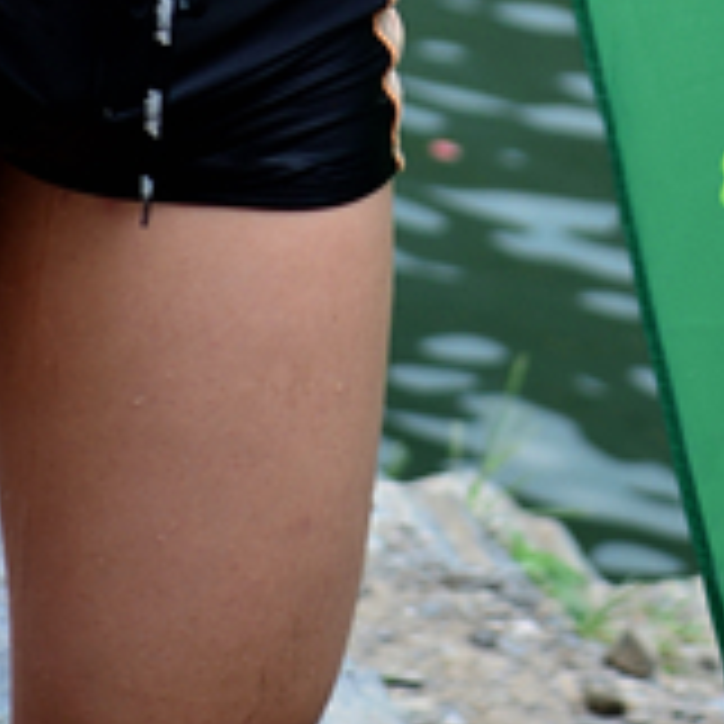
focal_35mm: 349
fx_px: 8261
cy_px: -1016
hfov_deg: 5.0
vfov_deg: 4.9
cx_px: 895
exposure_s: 1/125
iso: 100
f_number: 4.5
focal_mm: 55
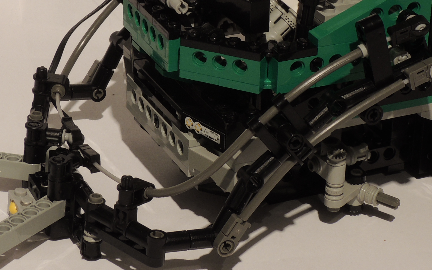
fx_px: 1377
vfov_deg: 11.2
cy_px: 65
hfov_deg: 17.8
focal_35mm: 117
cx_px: 188
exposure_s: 1/2.5
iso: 100
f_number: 6.5
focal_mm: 9.8
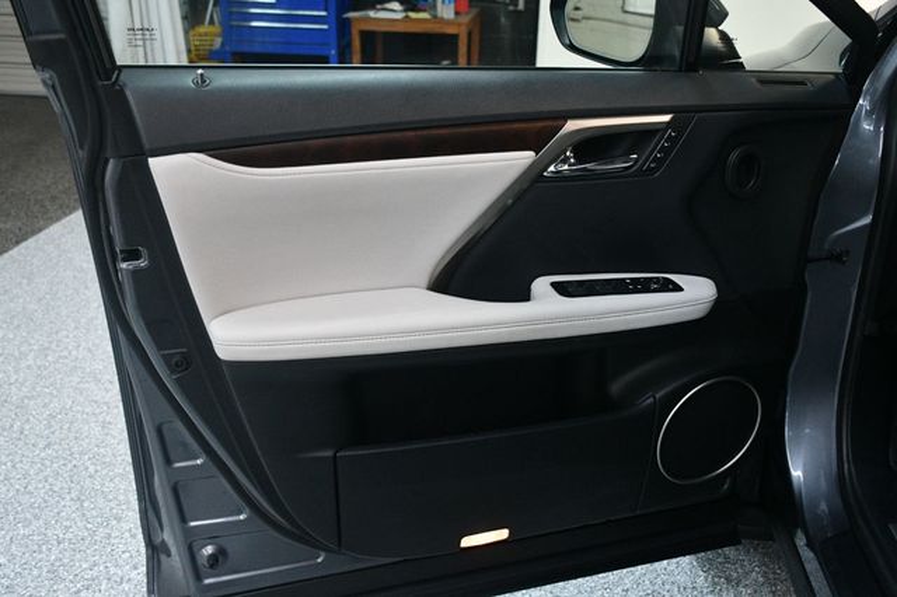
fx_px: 847
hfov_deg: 55.8
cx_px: 448
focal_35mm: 34
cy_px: 298
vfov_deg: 38.8
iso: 2800
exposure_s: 1/125
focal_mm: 23
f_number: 3.8
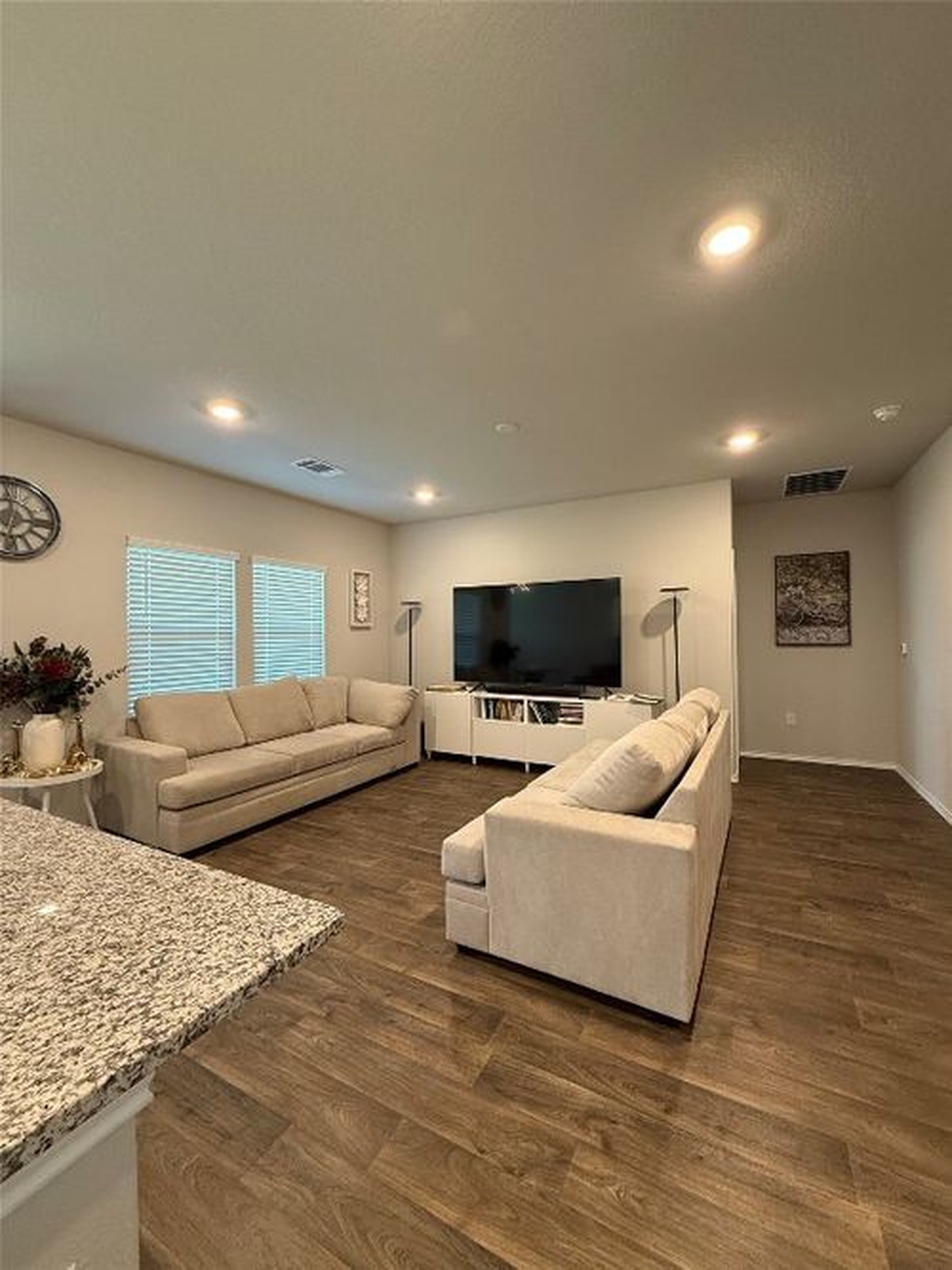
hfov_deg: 85.7
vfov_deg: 102.1
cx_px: 476
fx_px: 514
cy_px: 635
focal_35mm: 14
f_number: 2.2
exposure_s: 1/60
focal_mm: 2.22
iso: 320
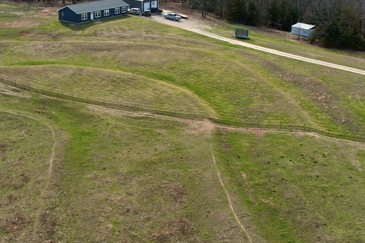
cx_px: 145
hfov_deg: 42.5
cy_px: 117
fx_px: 466
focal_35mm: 46
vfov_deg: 29.2
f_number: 2.8
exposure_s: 1/1250
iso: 110
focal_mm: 8.38
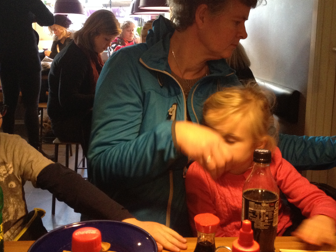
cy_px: 104
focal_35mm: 47
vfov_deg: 30.8
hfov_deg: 40.4
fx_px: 456
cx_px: 151
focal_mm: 4.28
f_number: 2.4
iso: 320
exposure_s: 1/20
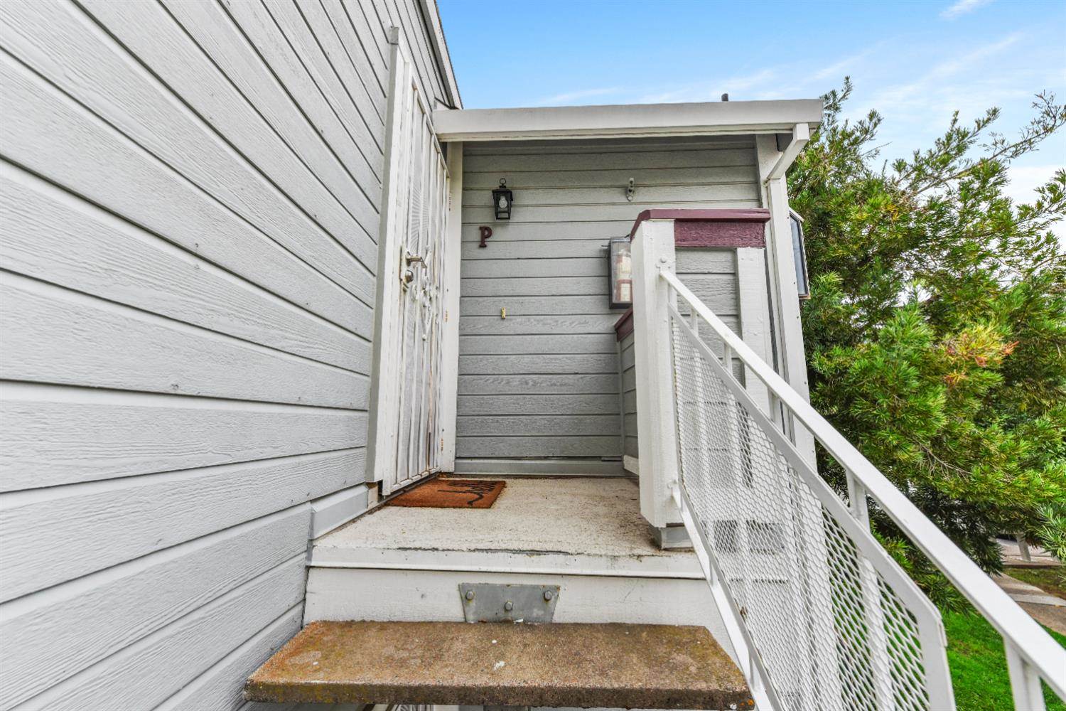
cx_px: 533
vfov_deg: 81.2
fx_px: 415
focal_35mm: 14
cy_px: 356
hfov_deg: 104.3
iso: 280
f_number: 8
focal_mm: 14
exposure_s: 1/250
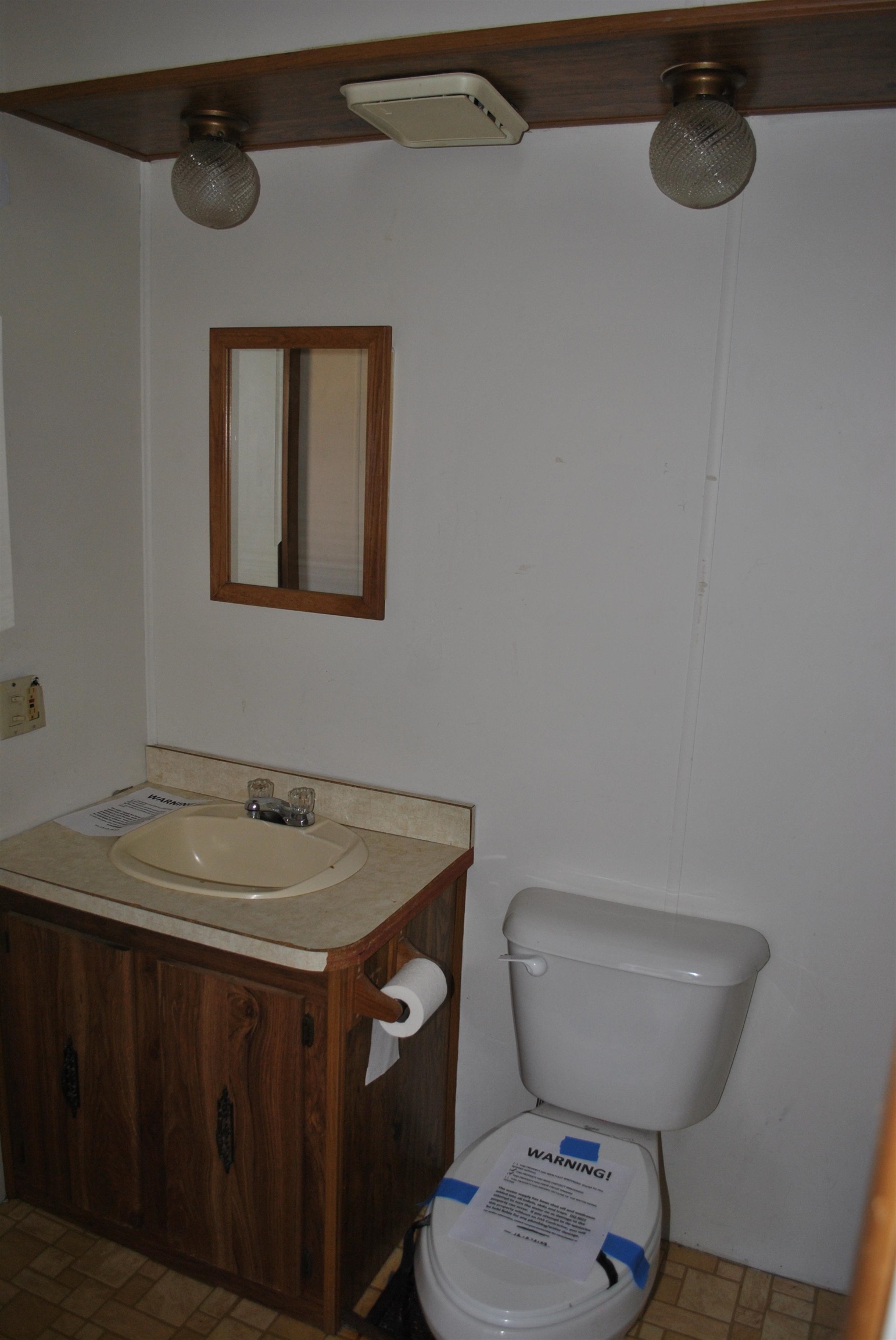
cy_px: 670
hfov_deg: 48.0
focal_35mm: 27
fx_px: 1005
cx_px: 448
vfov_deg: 67.3
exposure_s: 1/60
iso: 200
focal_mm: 18
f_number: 3.5
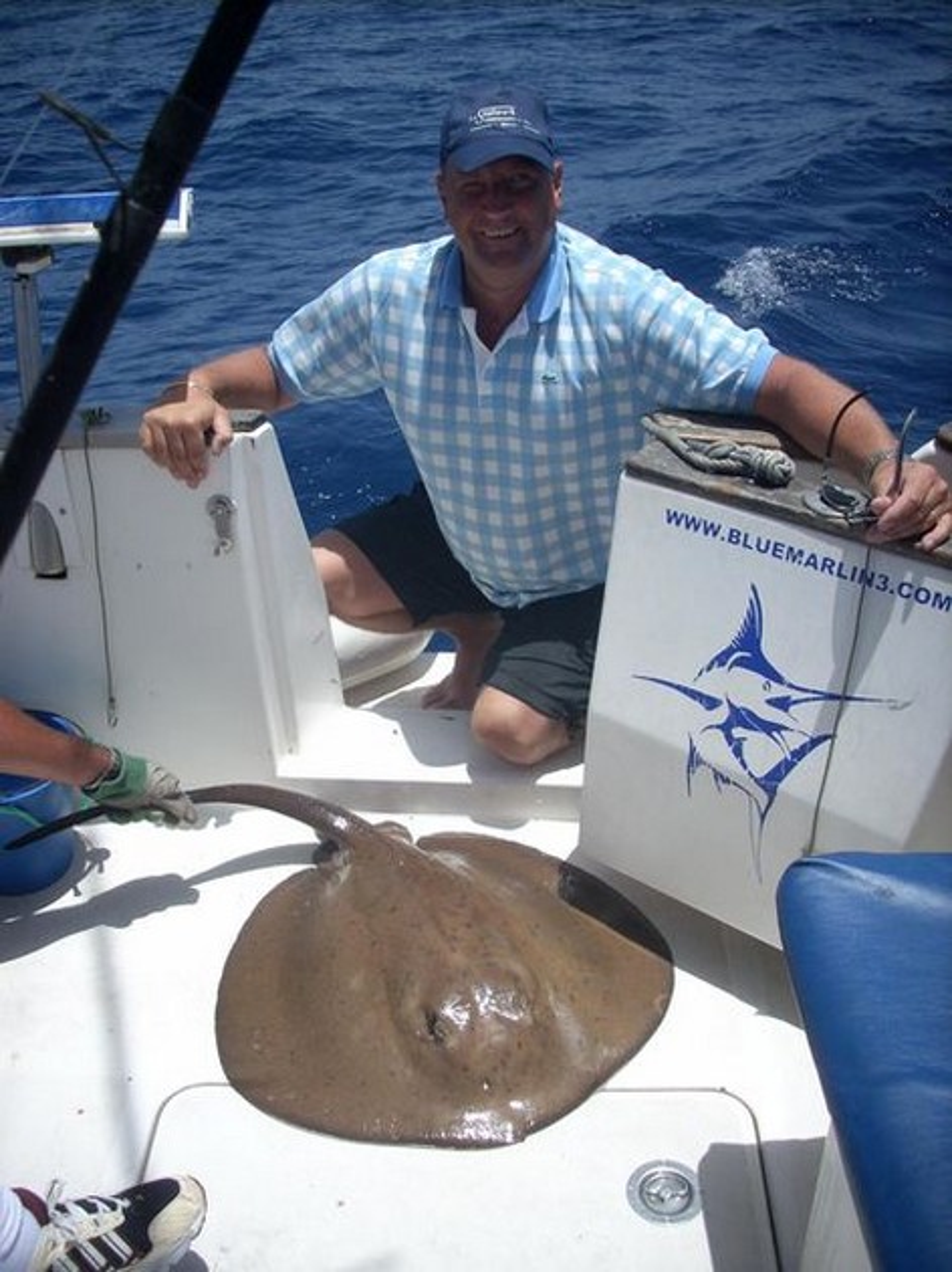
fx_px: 1358
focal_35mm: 37
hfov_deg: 38.6
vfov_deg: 50.2
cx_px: 476
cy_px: 636
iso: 64
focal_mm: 6.2
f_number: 5.6
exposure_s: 1/354
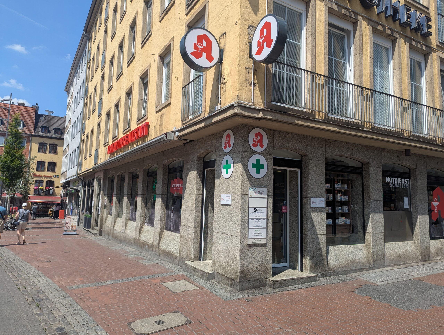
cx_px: 222
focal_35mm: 24
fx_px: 308
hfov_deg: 71.5
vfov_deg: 56.9
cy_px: 168
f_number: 1.85
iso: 48
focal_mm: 6.81
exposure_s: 1/2096
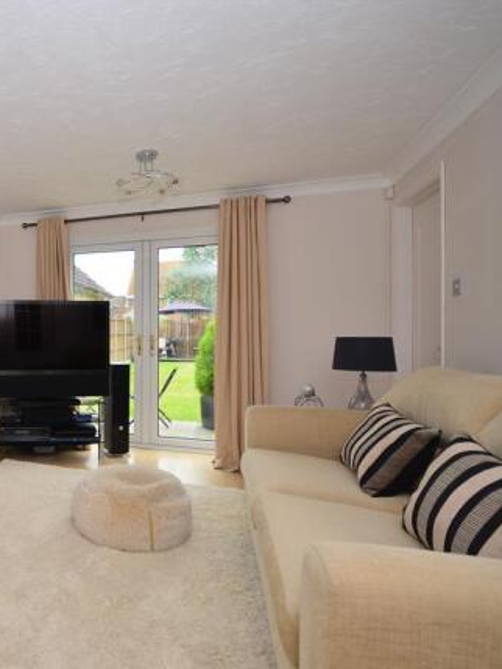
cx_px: 31
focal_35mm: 22
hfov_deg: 52.1
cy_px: 334
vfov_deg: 76.4
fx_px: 425
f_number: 5
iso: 200
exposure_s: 1/80
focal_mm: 10
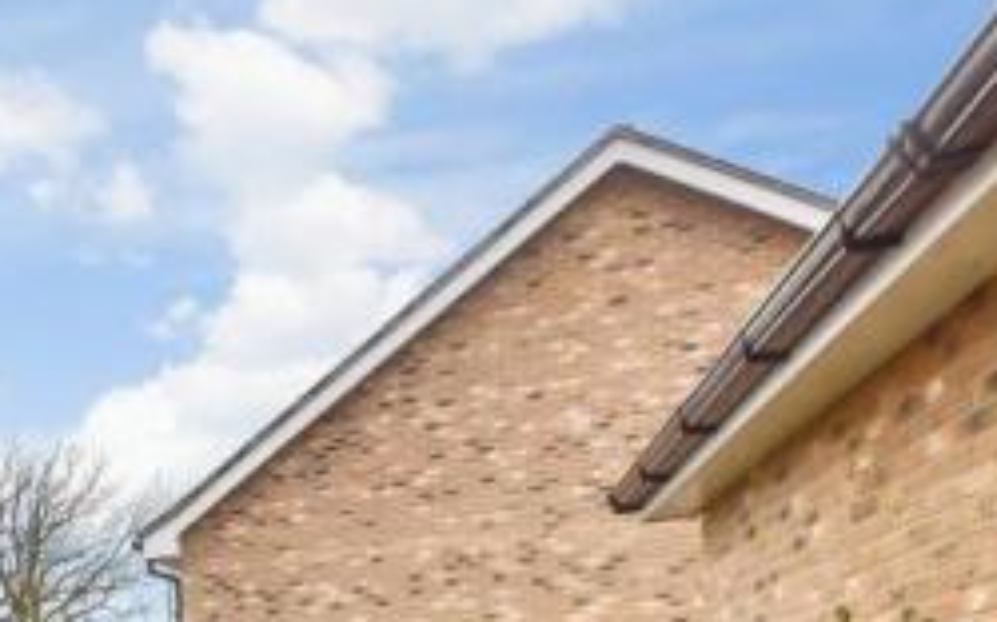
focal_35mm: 40
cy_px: 764
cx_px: -50
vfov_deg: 27.7
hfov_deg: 41.3
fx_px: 1086
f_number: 8
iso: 400
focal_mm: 10
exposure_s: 1/200
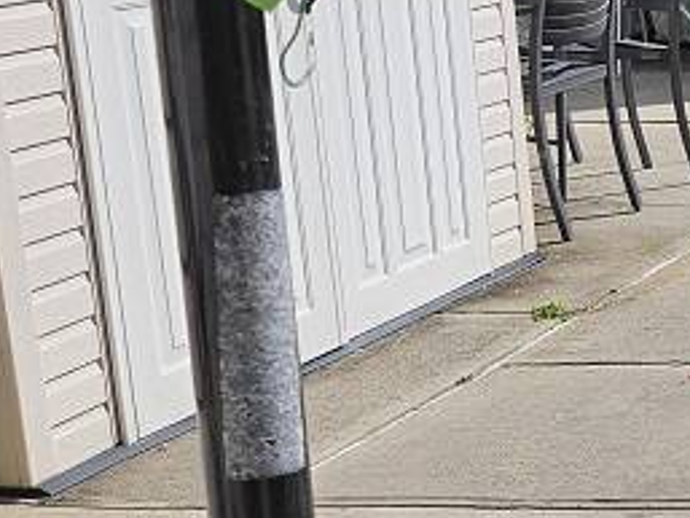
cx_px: 1235
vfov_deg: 15.7
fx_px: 1875
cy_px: 122
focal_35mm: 94
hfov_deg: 17.2
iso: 25
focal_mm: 5.4
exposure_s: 1/2410
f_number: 1.8
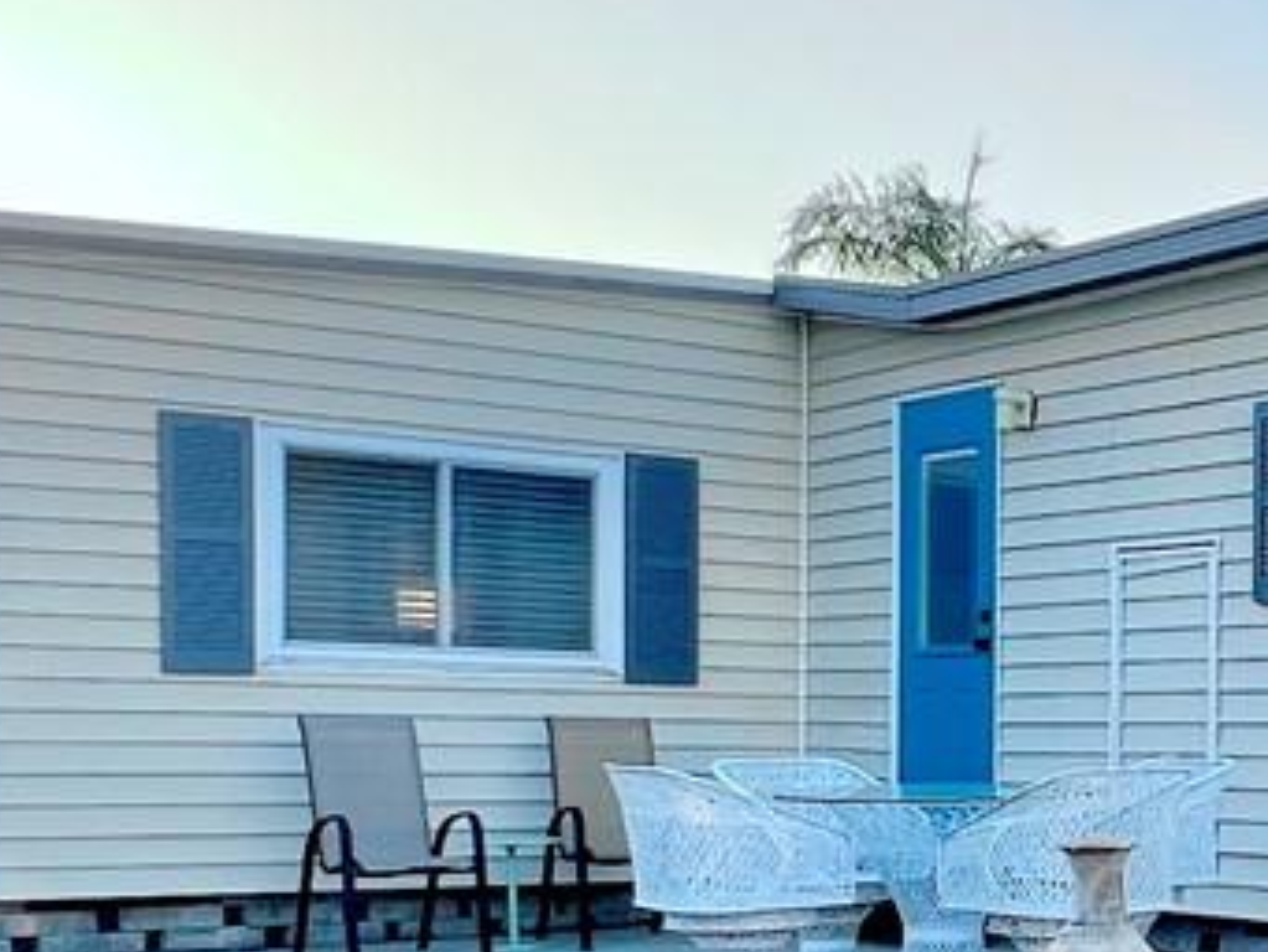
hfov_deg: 29.3
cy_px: 837
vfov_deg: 23.5
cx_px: 1309
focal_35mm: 61
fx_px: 2235
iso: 32
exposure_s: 1/279
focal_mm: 1.57
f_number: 1.8
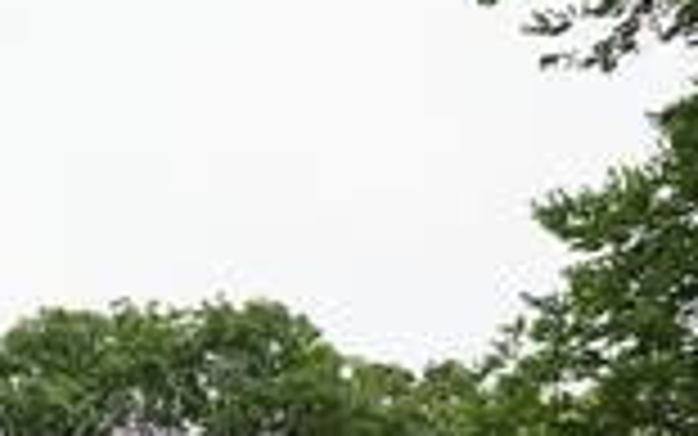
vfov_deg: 17.7
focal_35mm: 63
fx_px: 1199
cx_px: -189
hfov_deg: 27.5
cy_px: 715
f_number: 2.8
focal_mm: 10
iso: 160
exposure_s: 1/200
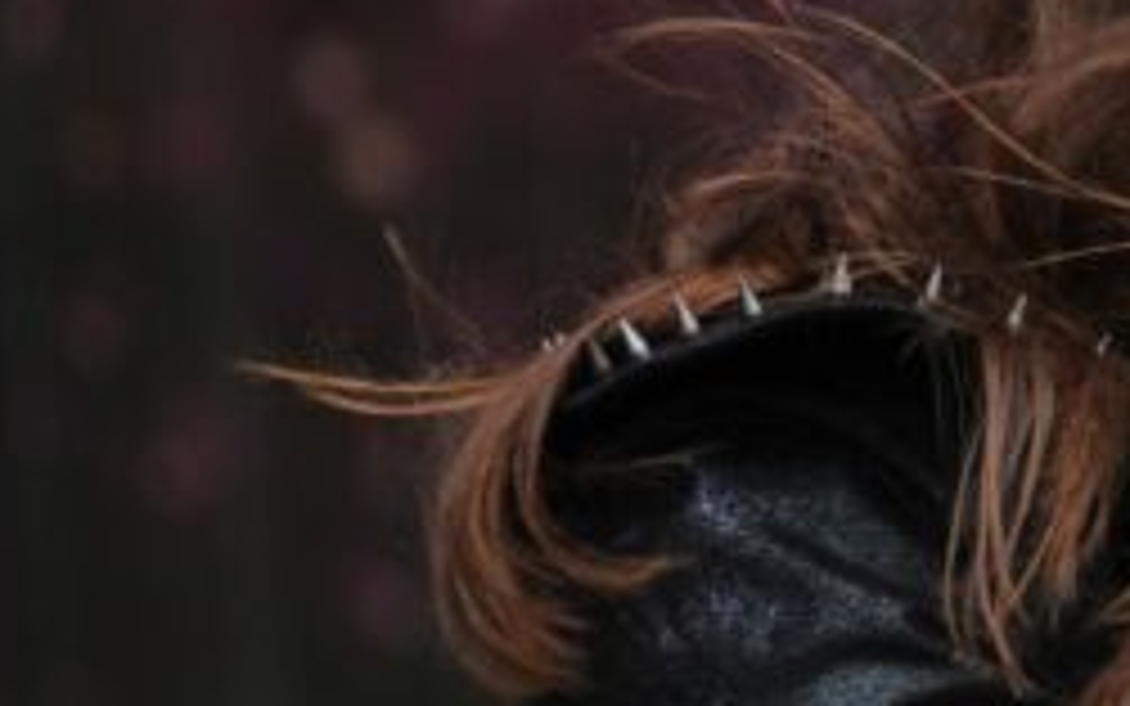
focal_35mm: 1044
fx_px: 32145
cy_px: 22
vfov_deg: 1.3
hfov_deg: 2.0
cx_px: 1459
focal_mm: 223
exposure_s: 1/400
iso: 500
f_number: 6.3
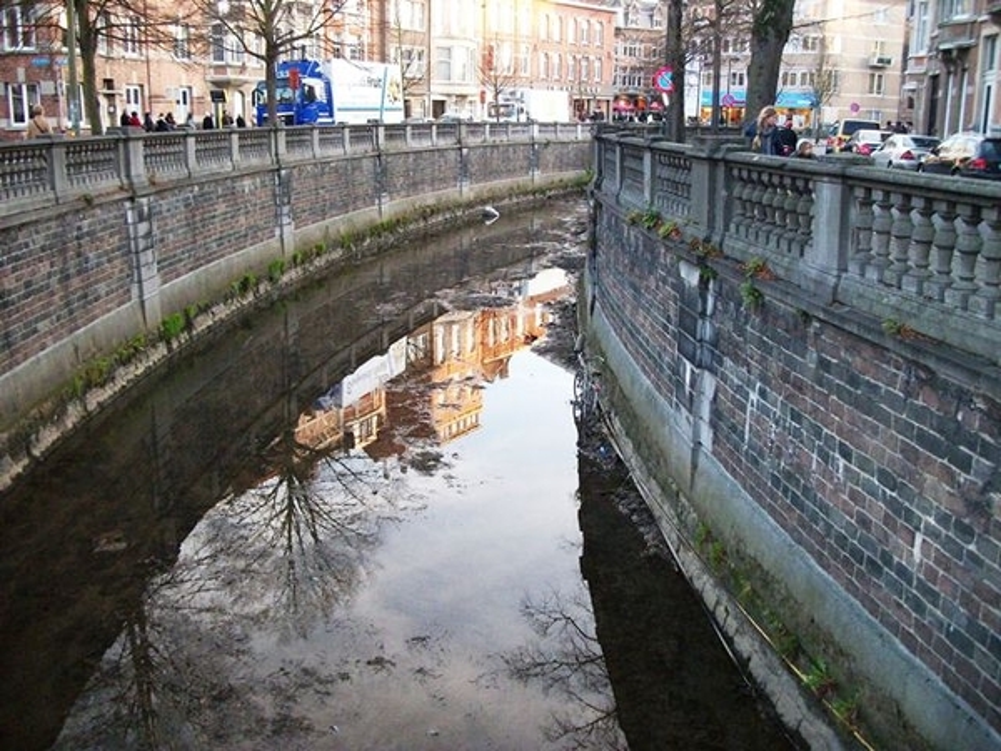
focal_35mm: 32
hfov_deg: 56.8
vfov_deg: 44.2
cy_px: 376
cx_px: 500
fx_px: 925
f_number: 2.9
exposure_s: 1/80
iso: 320
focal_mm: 5.7
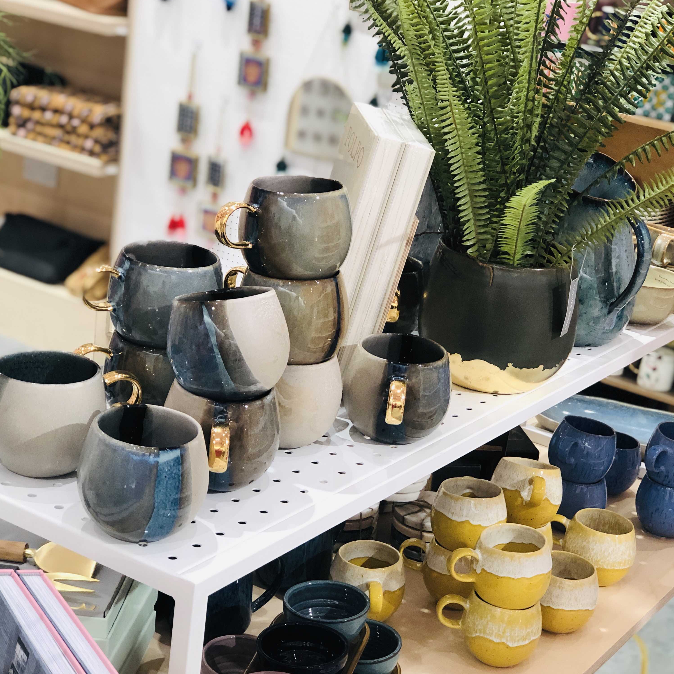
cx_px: 386
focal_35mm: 68
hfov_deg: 25.3
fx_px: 1498
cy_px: 335
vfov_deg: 25.4
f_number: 2.8
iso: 80
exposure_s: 1/33
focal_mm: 6.6
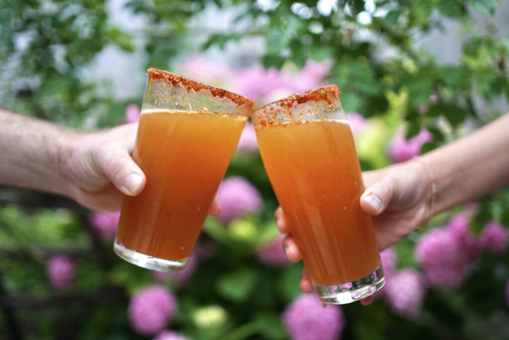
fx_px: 495
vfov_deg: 37.9
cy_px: 170
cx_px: 254
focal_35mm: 35
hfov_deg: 54.4
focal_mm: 35
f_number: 2
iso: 1000
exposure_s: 1/640
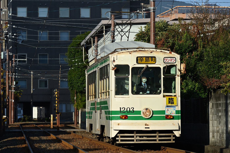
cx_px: 115
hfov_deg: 13.4
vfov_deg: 9.0
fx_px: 977
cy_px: 76
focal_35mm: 153
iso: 100
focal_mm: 102
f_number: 6.3
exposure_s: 1/1250
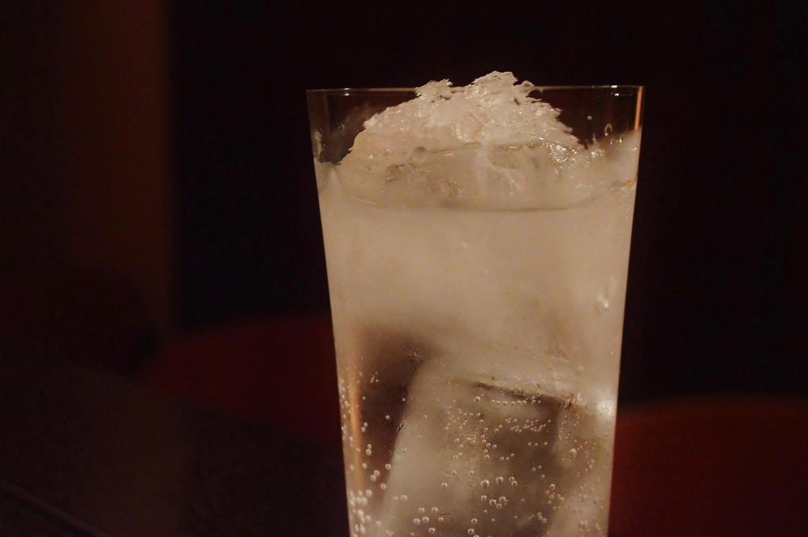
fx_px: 1211
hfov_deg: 36.9
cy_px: 268
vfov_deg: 25.0
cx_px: 404
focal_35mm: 54
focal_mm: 36
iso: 6400
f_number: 5
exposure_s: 1/25
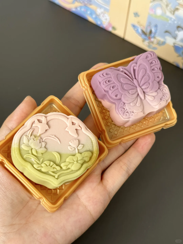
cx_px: 92
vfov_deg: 39.7
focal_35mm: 48
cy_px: 122
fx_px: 338
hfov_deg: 30.3
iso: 80
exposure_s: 1/83
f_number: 1.78
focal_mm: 6.86
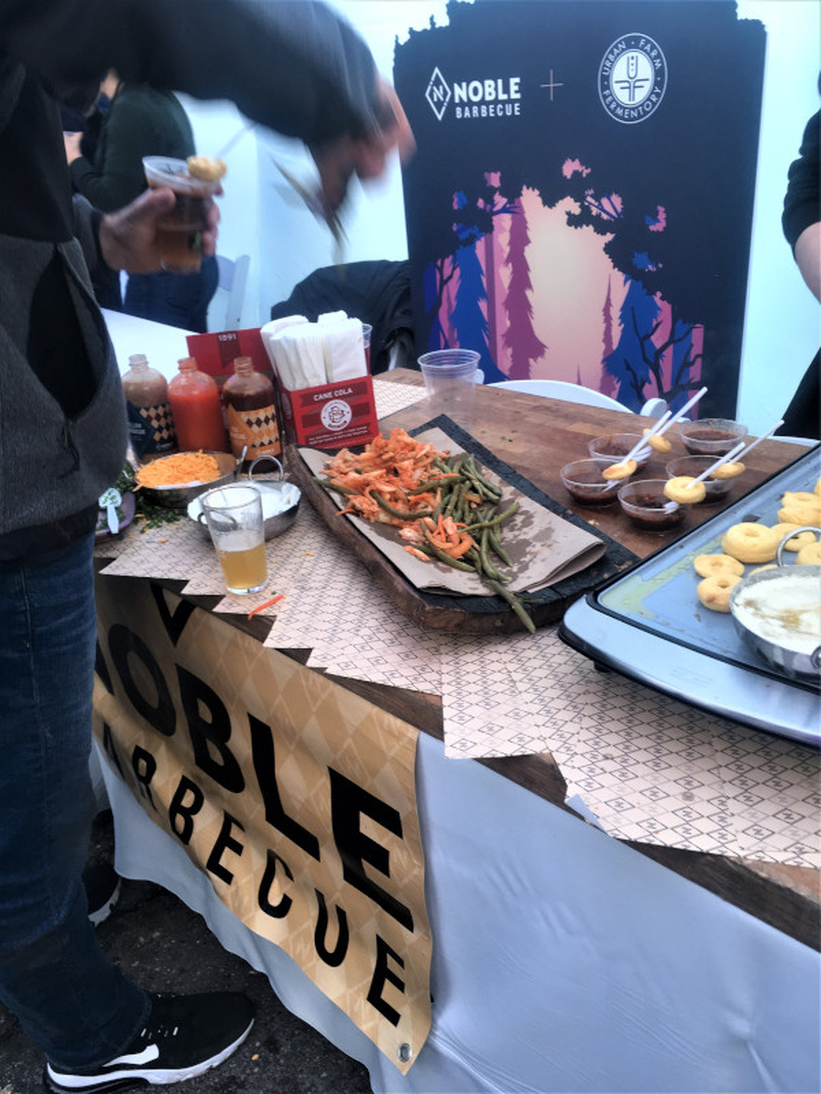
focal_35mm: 29
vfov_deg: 61.7
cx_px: 410
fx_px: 917
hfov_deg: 48.2
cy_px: 547
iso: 32
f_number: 2.2
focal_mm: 4.15
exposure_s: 1/30
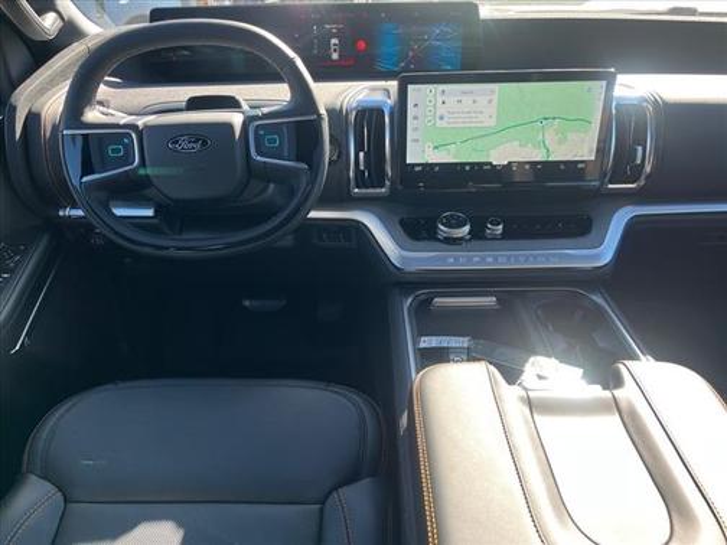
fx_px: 546
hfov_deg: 67.3
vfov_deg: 53.1
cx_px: 364
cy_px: 272
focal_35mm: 26
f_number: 1.6
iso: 32
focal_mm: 5.1
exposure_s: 1/150
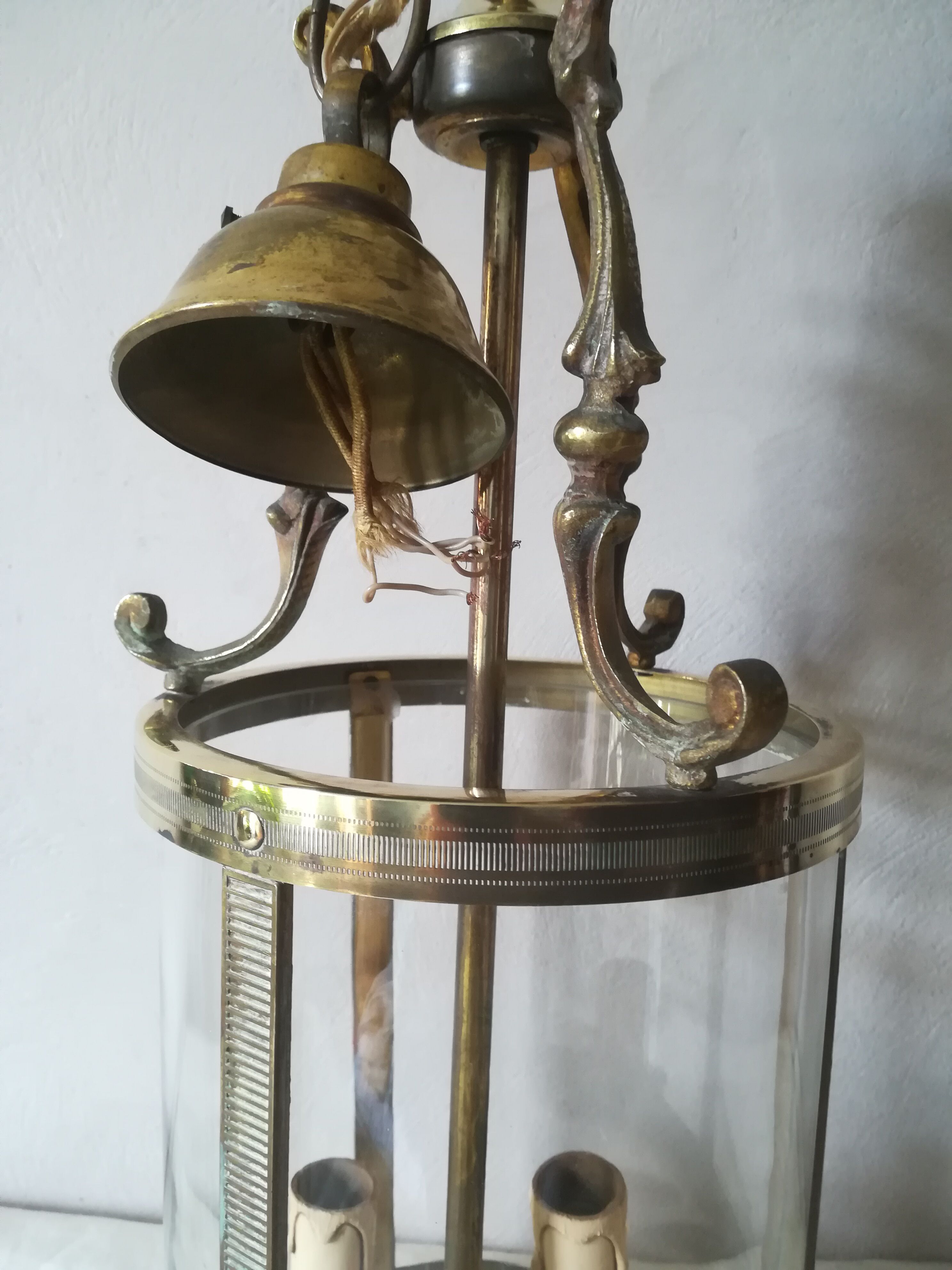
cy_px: 635
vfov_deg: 67.3
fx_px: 953
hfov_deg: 53.1
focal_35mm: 26
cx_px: 476
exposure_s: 1/33.3
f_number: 2.2
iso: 320
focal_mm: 3.83
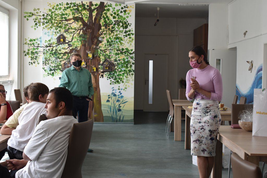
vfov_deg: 22.6
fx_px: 445
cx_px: 134
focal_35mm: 60
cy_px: 89
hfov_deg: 33.4
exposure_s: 1/125
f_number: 5.6
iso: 400
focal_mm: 40
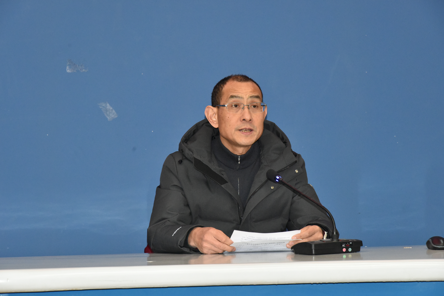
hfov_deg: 17.1
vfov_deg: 11.4
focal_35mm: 120
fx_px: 1480
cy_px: 148
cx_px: 222
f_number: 8
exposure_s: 1/125
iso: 6400
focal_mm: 120
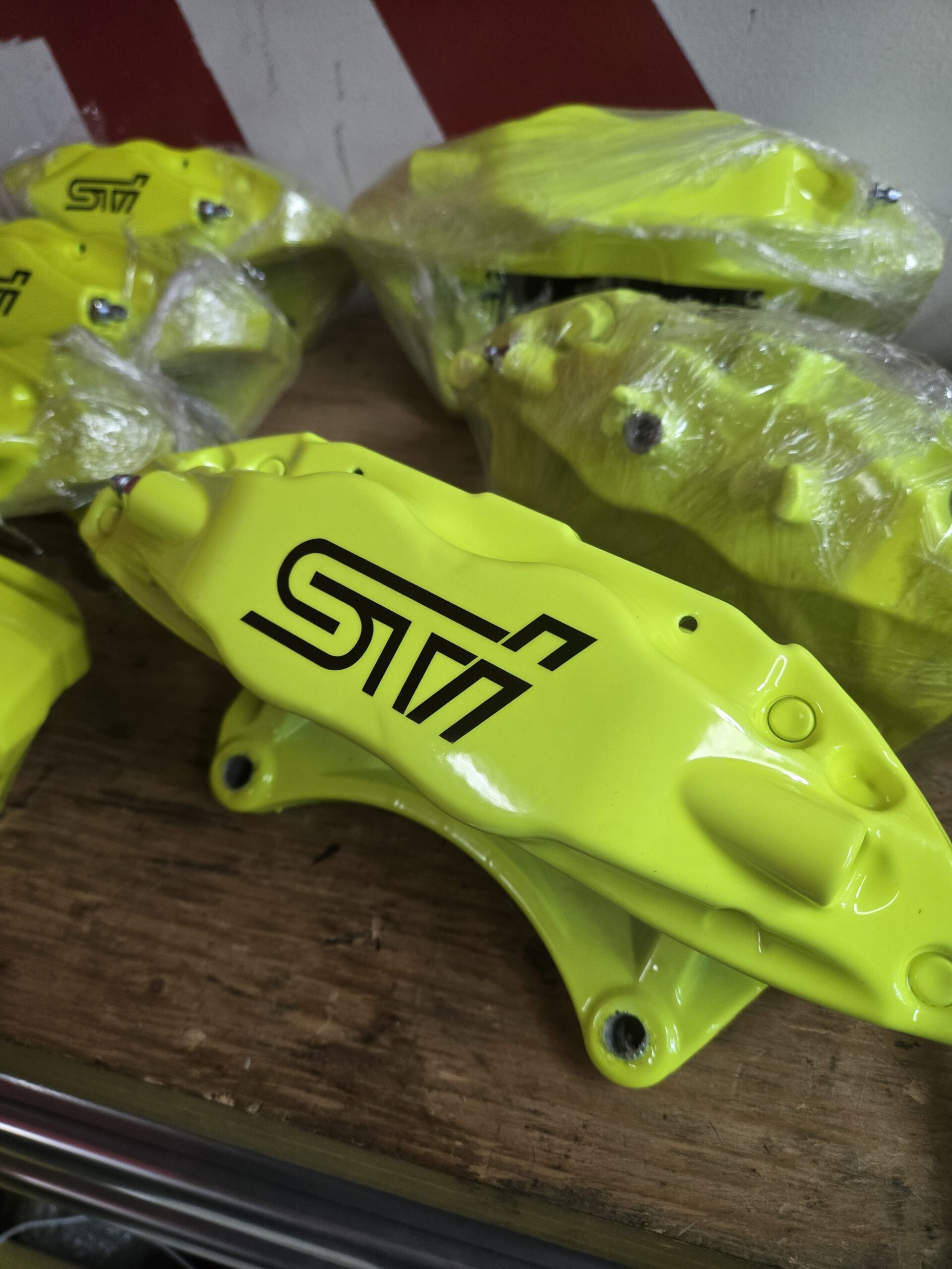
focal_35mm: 23
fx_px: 843
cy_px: 634
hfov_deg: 58.9
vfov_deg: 73.9
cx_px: 476
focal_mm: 5.4
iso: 320
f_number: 1.8
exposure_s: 1/120
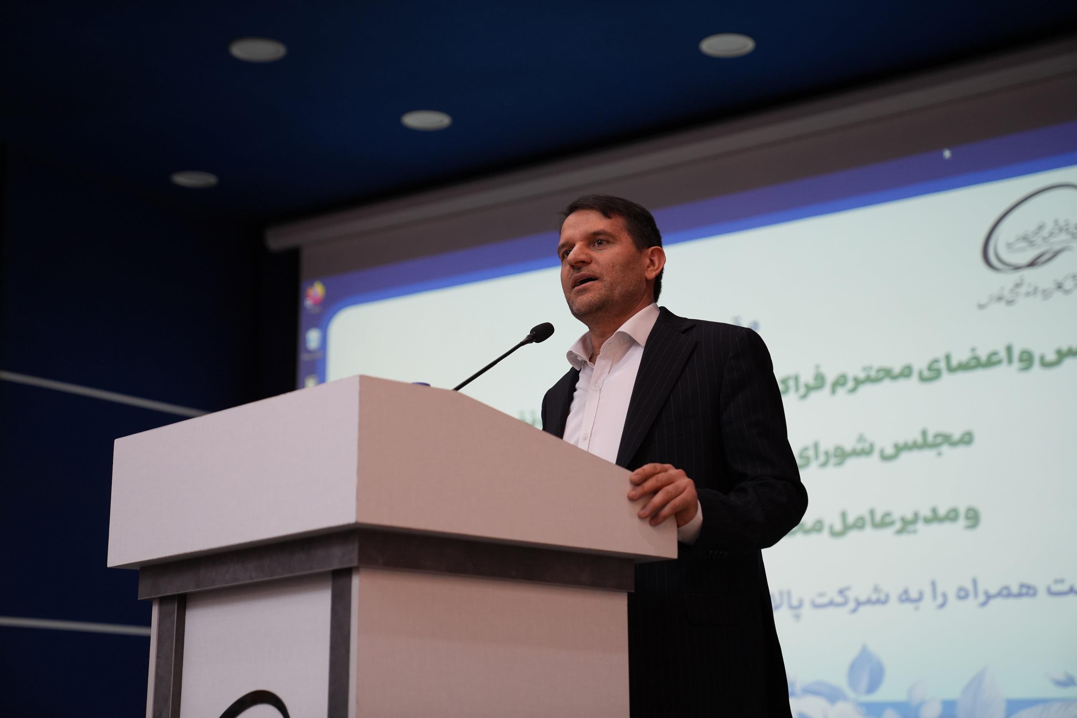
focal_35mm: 68
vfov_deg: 20.0
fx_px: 2034
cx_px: 538
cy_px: 359
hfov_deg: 29.7
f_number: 2.8
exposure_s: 1/250
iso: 1600
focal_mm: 68
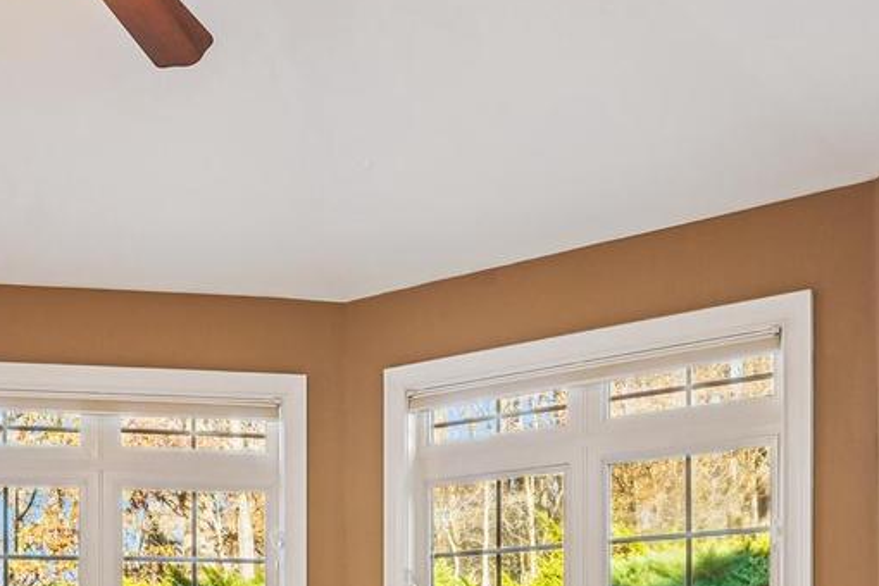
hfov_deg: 40.9
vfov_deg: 24.7
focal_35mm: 48
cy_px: 750
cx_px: 338
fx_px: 1172
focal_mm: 17
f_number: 8
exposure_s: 1/30
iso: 640
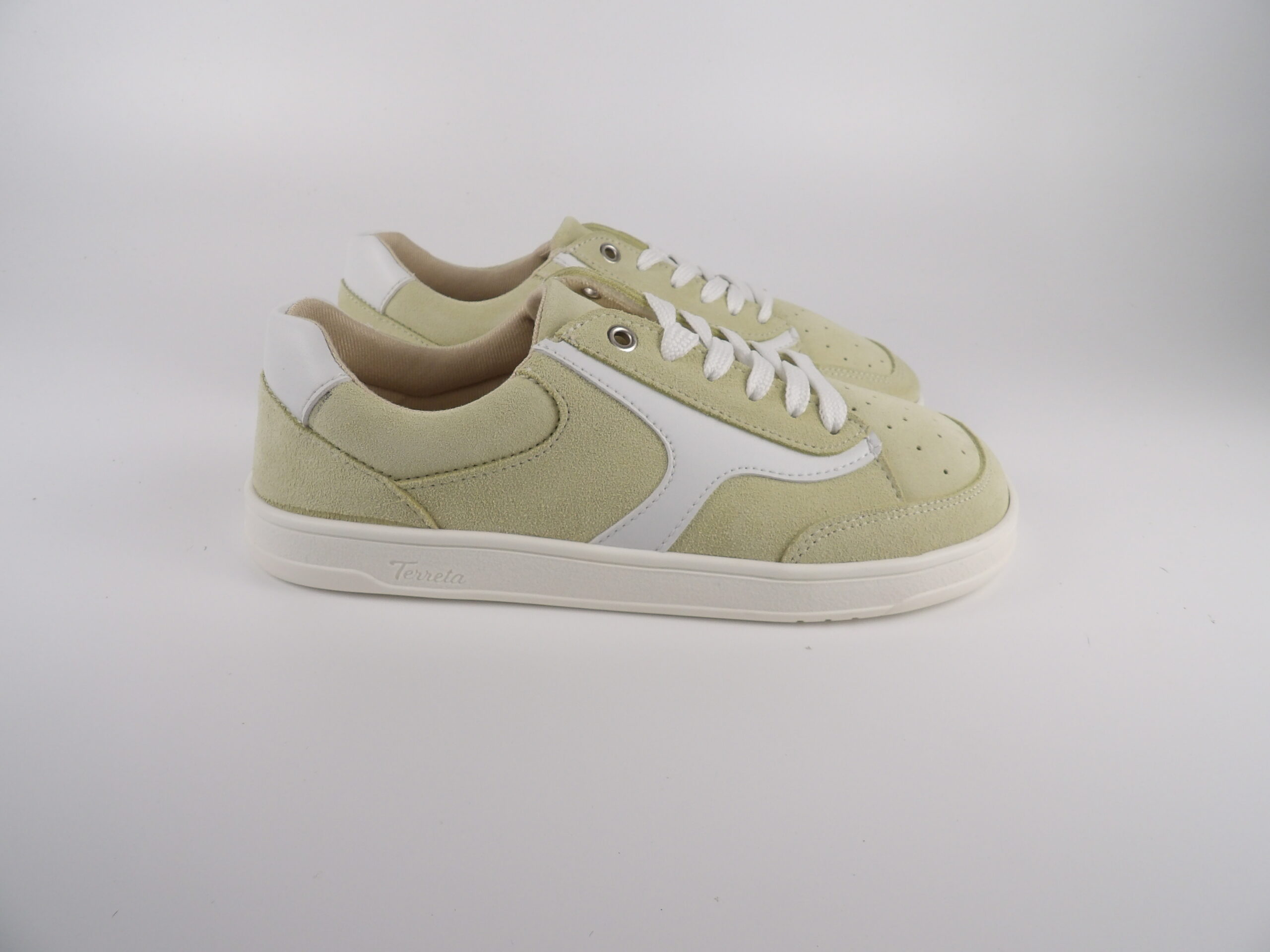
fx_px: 881
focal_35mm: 24
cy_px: 476
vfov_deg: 56.8
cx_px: 635
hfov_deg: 71.6
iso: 100
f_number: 3.2
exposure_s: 1/272
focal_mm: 4.3
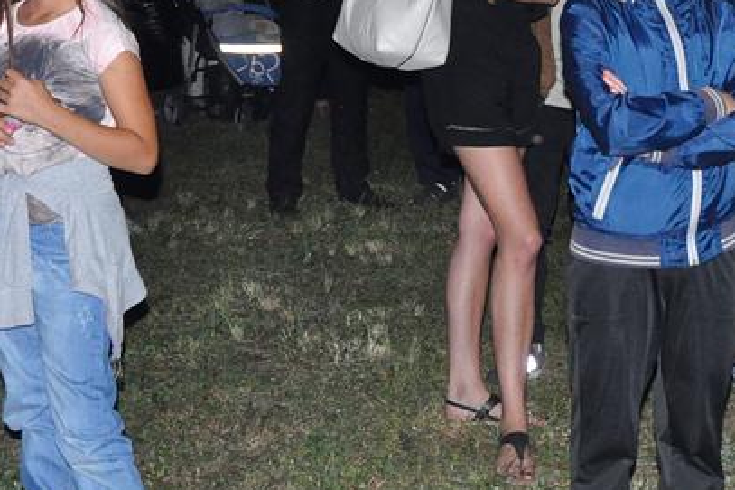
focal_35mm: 97
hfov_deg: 20.4
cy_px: 185
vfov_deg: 14.1
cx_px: 735
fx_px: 1980
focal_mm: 31
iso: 3200
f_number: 5.6
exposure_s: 1/60
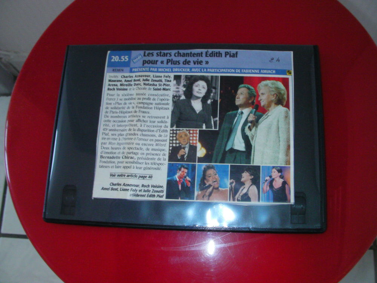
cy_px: 142
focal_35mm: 38
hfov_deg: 49.0
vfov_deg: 37.7
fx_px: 414
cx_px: 188
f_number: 5.6
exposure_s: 1/30
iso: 200
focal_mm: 6.3
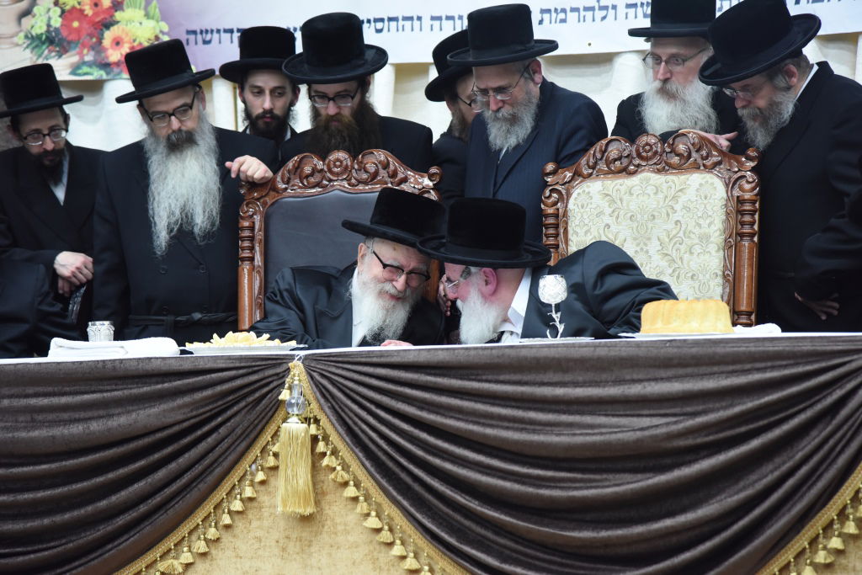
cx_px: 431
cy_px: 288
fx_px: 2874
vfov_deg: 11.4
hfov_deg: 17.1
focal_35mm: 120
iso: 2500
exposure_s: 1/100
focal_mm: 120
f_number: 5
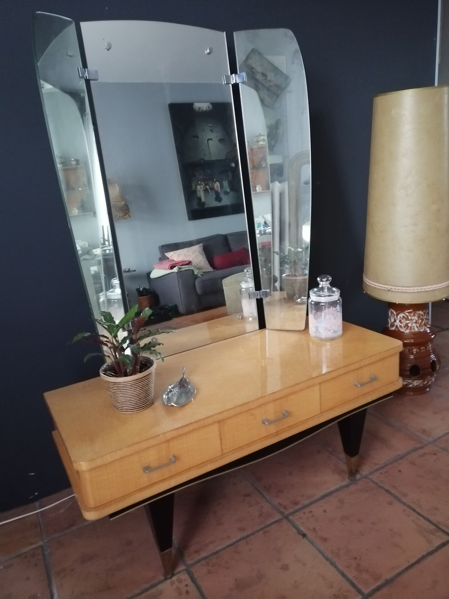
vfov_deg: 65.3
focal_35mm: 27
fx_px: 467
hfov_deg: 51.4
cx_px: 224
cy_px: 300
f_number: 1.8
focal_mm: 3.88
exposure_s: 1/14.3
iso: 1000
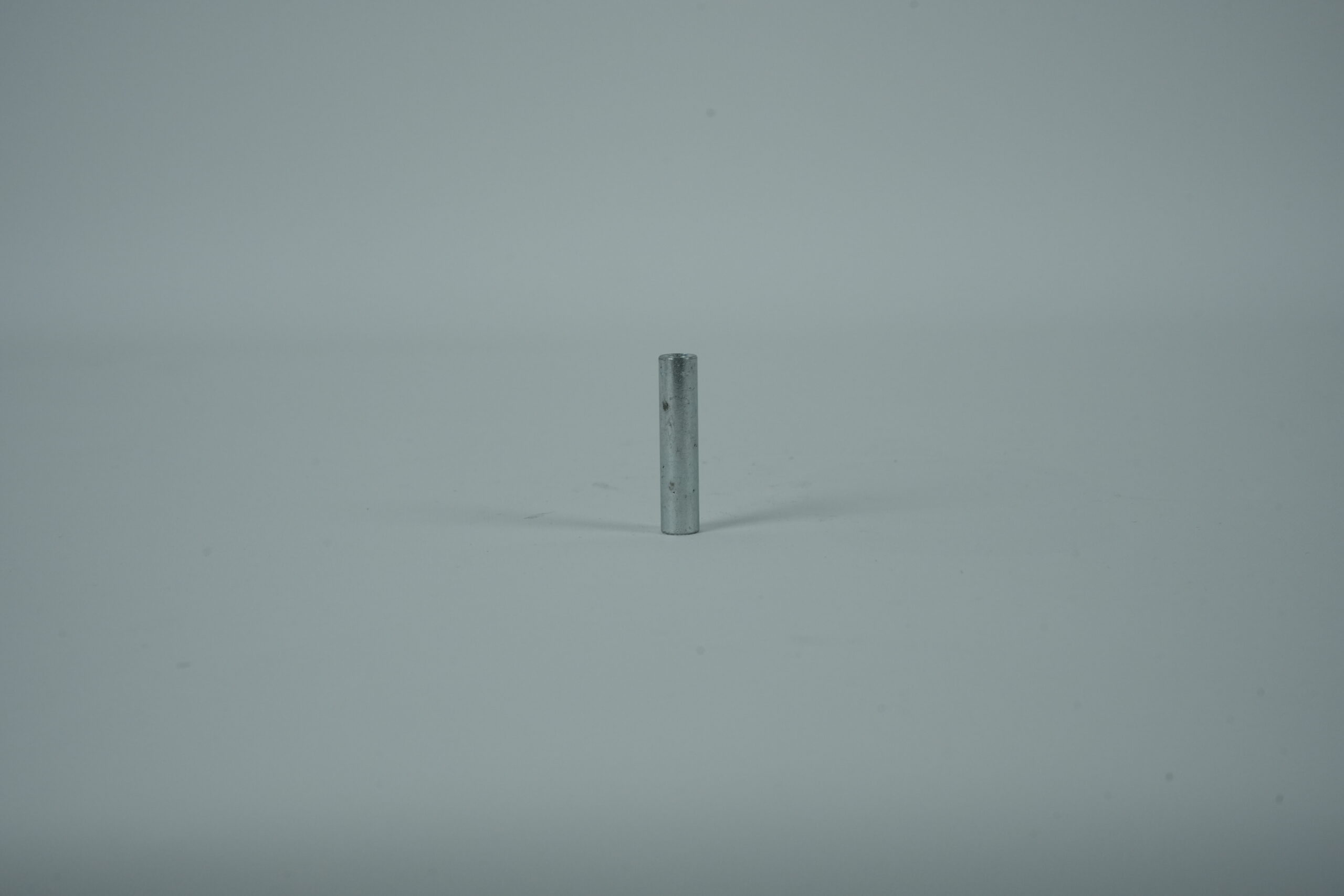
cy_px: 448
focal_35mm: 85
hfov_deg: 23.9
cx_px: 672
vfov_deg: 16.1
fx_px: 3173
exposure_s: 1/100
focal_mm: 85
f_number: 11
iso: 1600
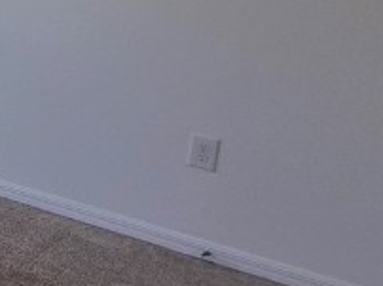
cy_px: -44
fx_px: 729
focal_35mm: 66
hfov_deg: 17.7
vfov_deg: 20.9
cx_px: -423
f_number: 1.9
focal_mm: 2.2
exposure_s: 1/120
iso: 50
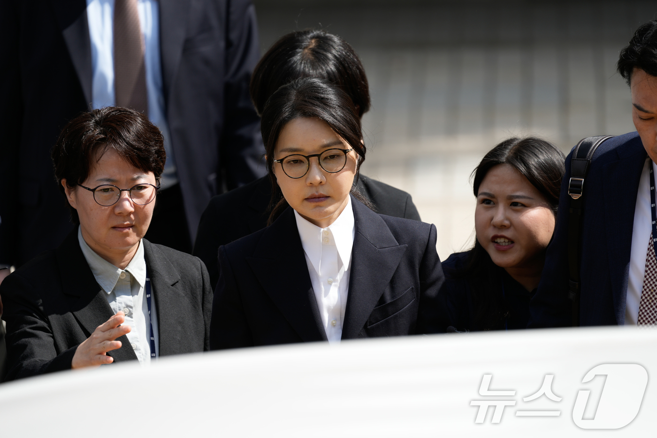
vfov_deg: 2.3
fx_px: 10948
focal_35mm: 600
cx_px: 328
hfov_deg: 3.4
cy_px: 219
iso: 100
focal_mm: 600
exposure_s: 1/250
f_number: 6.3
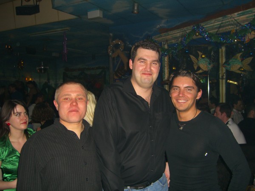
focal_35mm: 38
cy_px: 96
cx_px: 128
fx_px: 280
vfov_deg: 37.7
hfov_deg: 49.0
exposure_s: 1/60
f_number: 2.8
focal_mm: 7.9
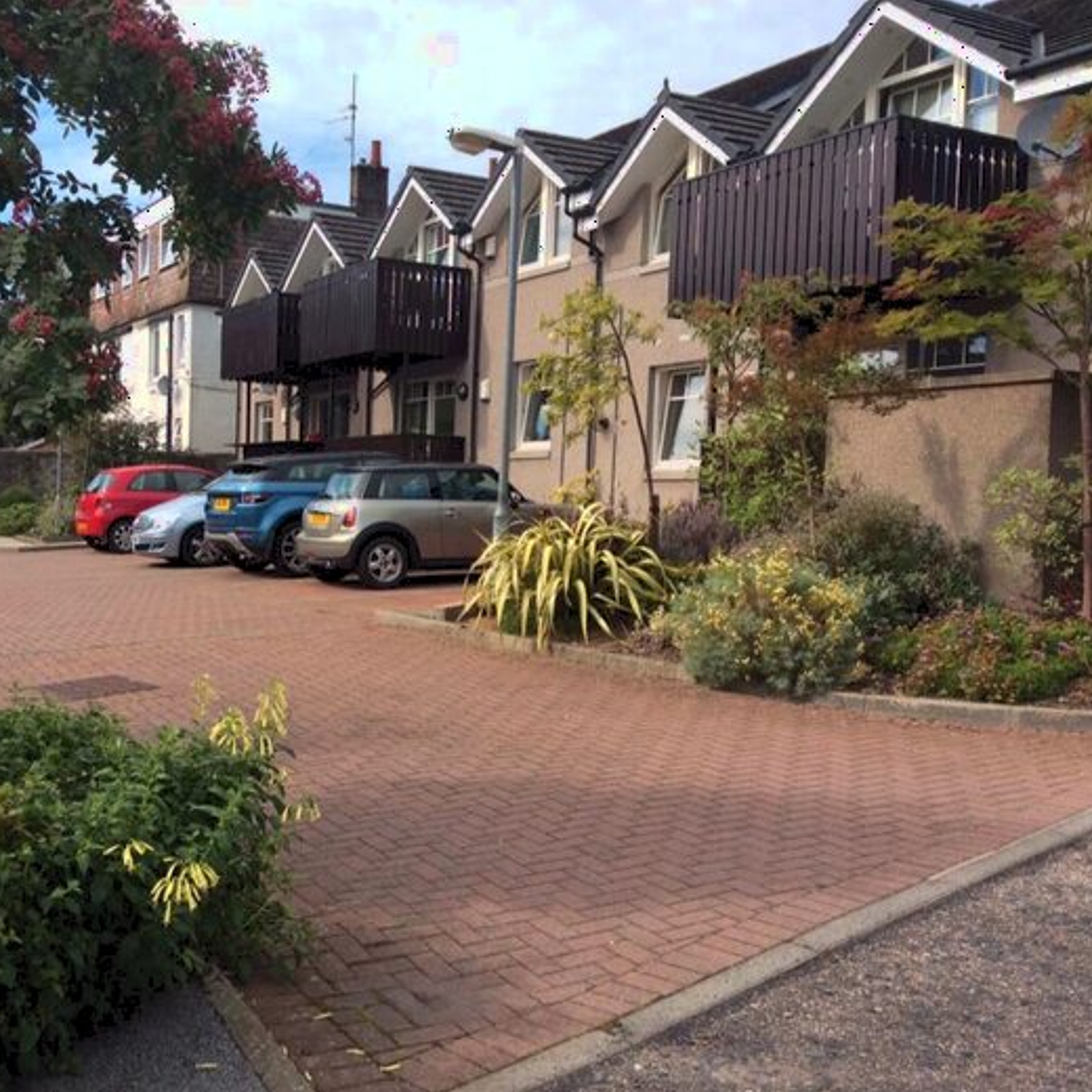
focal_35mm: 38
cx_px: 391
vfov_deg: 43.9
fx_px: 1356
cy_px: 547
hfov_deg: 43.4
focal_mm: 3.3
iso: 32
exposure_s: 1/986
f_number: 2.4
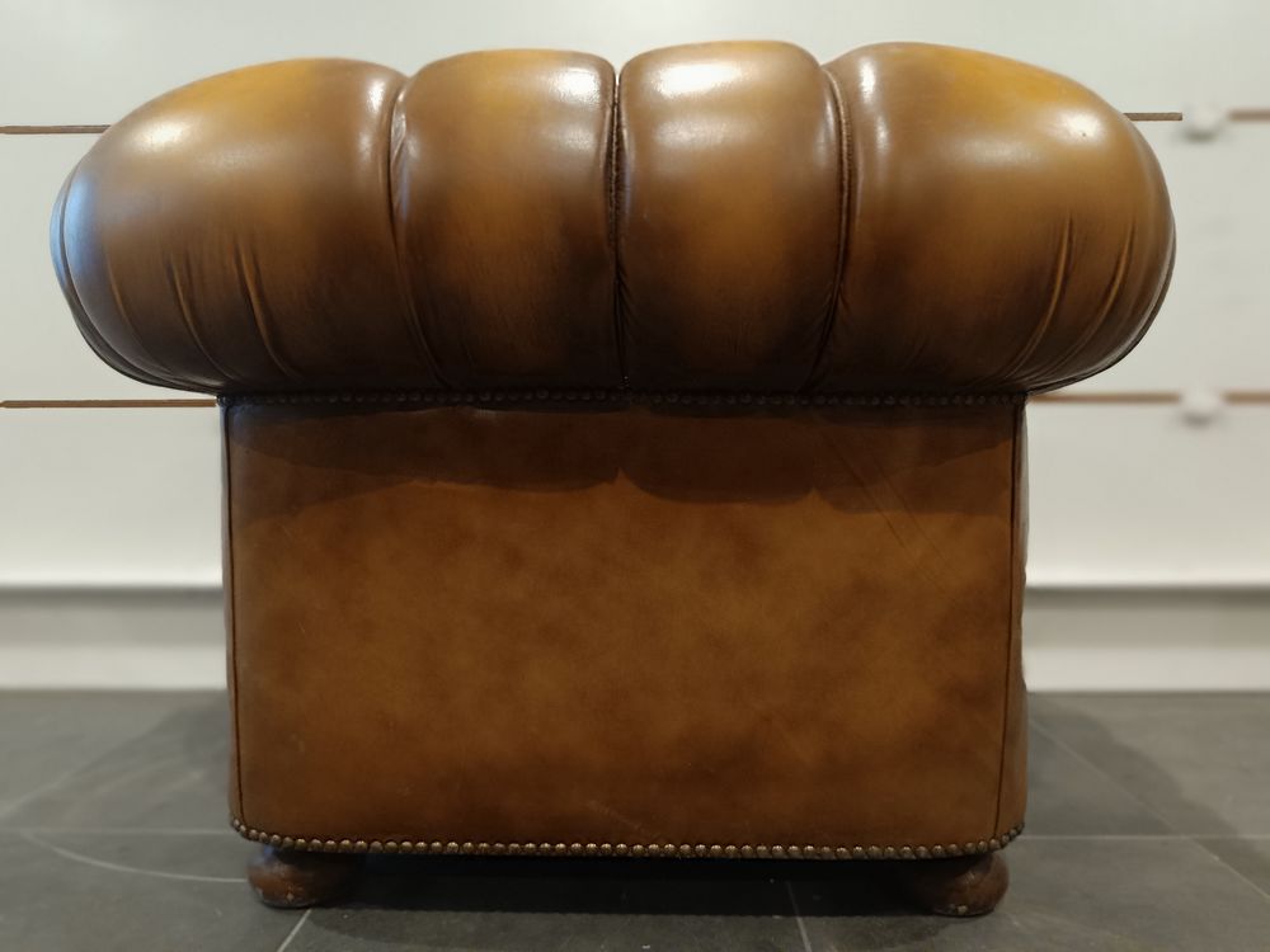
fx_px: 881
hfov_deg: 71.6
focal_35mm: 24
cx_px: 635
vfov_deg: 56.8
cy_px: 476
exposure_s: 1/25
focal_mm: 4.71
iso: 1411
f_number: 1.79
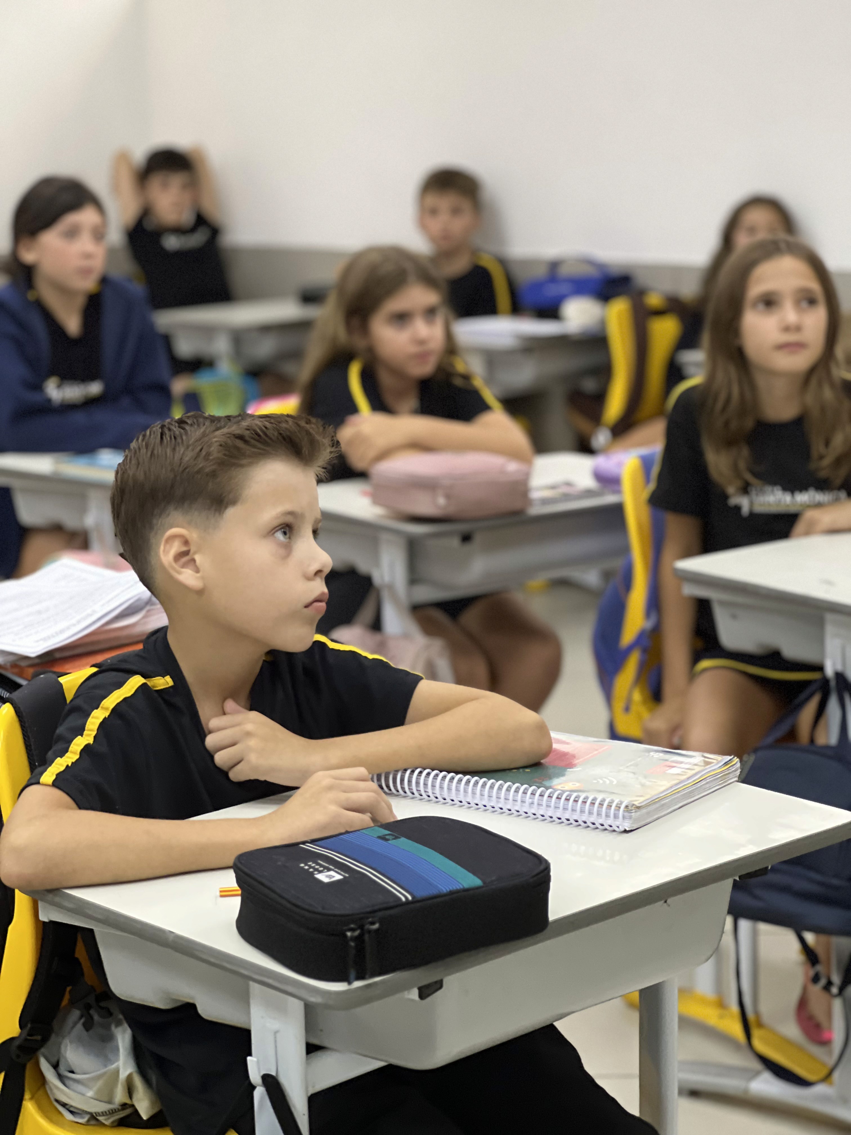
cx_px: 426
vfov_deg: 25.3
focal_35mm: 77
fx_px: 2524
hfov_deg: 19.1
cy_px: 568
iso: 400
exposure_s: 1/40
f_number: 2.8
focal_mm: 9
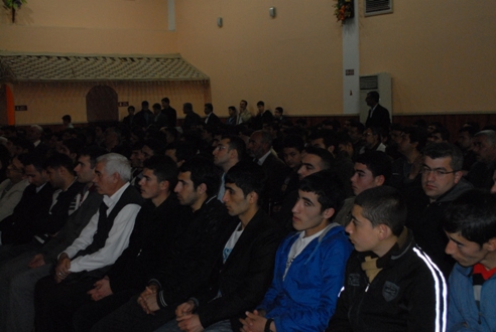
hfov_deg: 38.8
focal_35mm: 51
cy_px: 166
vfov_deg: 26.6
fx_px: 704
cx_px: 248
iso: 1250
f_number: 5.6
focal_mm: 34
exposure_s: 1/30
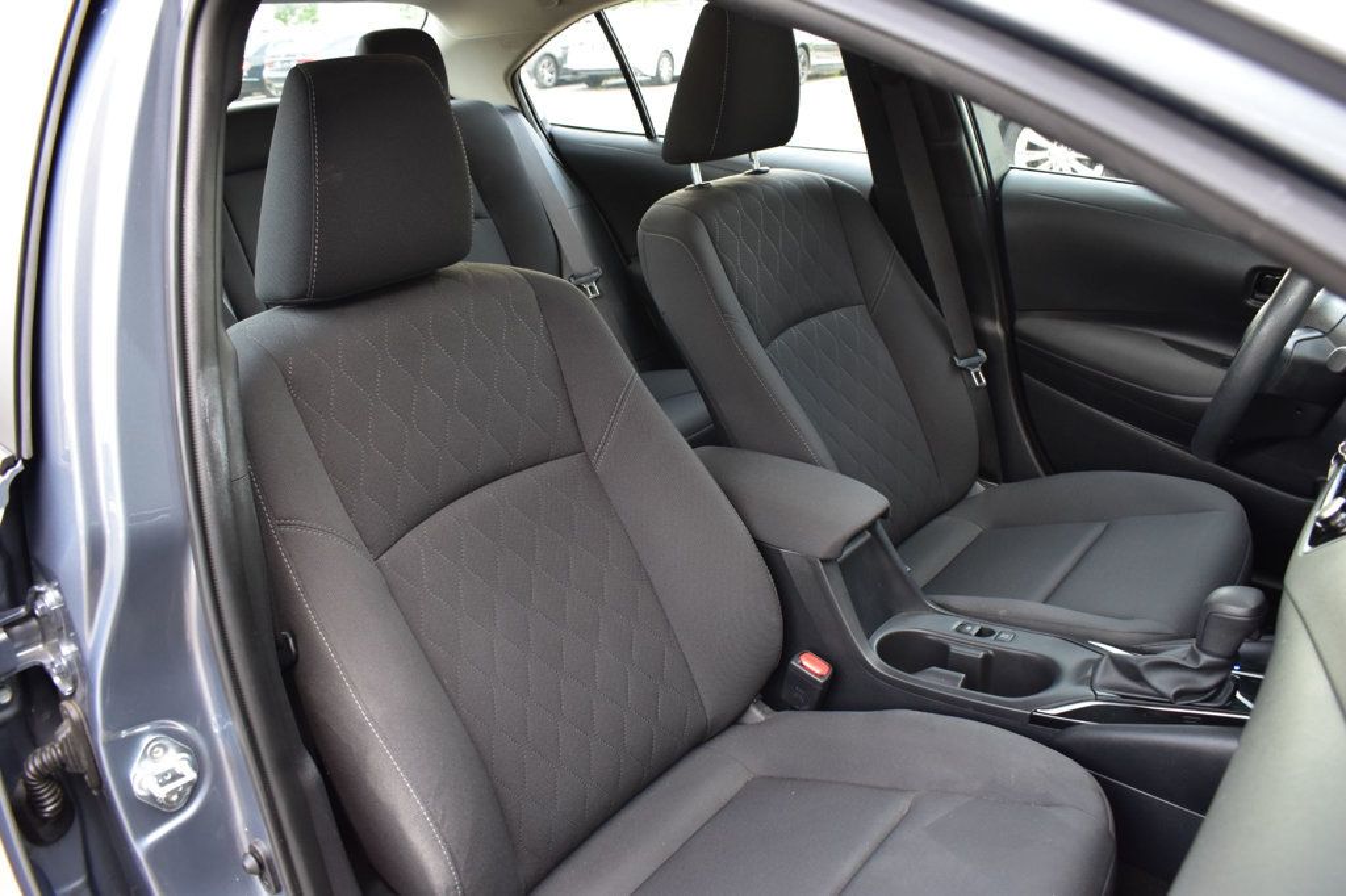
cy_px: 448
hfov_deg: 67.4
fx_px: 1009
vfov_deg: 47.9
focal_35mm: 27
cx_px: 673
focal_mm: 18
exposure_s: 1/15
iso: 800
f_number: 6.3
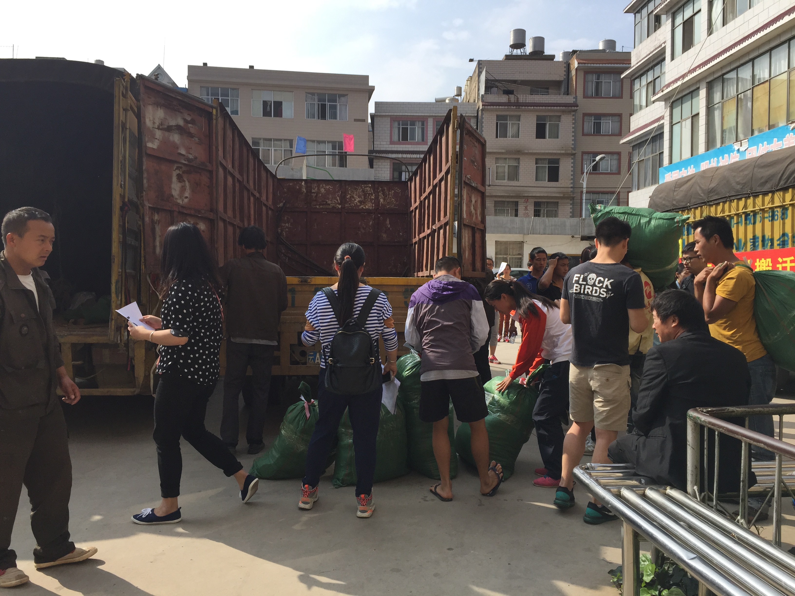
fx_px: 666
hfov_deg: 61.7
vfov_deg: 48.2
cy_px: 298
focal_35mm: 29
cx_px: 398
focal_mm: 4.15
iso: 32
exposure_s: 1/1647
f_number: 2.2
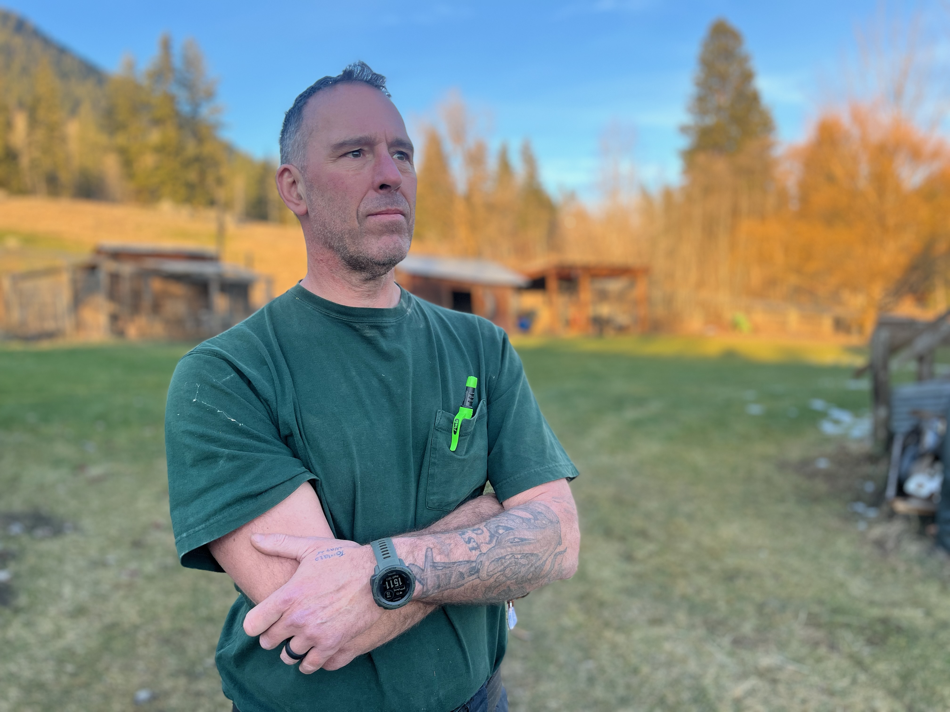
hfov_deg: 67.3
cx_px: 475
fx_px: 714
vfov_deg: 53.1
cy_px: 356
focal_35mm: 26
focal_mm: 5.1
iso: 50
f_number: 1.6
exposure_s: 1/461
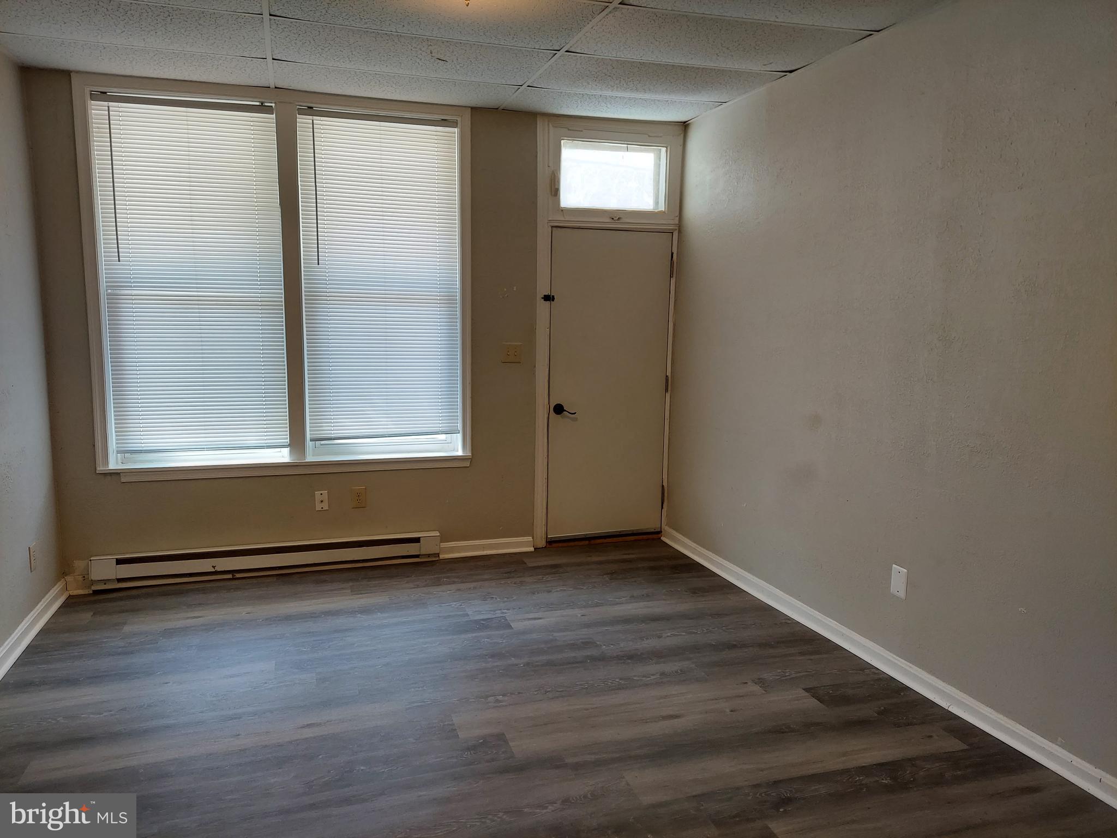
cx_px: 558
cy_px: 419
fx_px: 774
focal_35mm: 24
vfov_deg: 56.8
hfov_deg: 71.6
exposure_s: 1/50
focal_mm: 5.23
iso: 200
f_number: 1.8
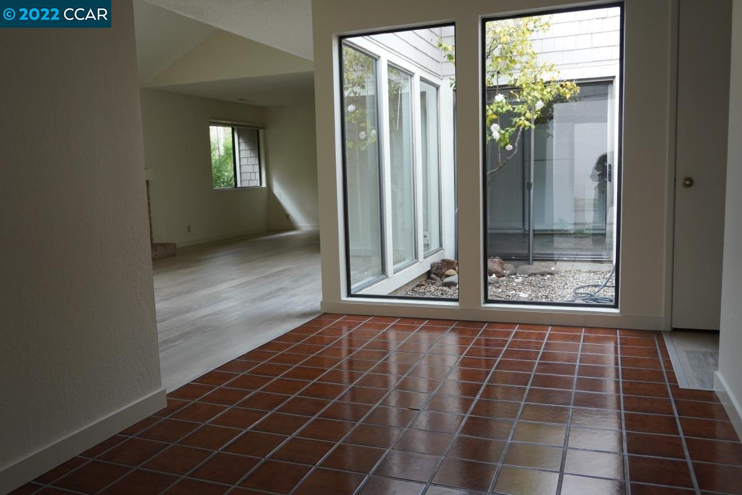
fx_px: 618
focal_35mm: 30
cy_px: 248
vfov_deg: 43.6
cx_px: 371
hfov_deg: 61.9
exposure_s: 1/160
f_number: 4
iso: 320
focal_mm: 20
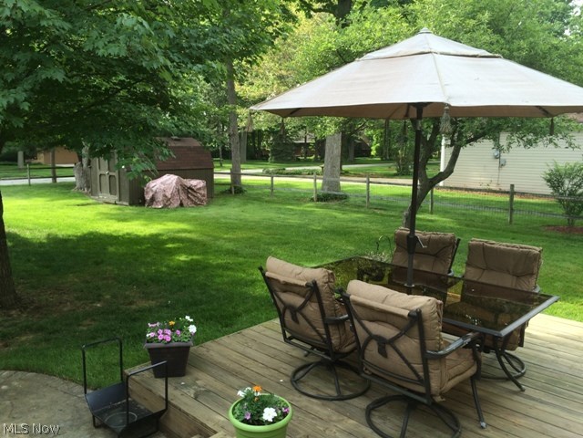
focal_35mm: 29
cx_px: 292
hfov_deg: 61.7
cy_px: 219
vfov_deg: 48.2
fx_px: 488
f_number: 2.2
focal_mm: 4.15
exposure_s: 1/243
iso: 32
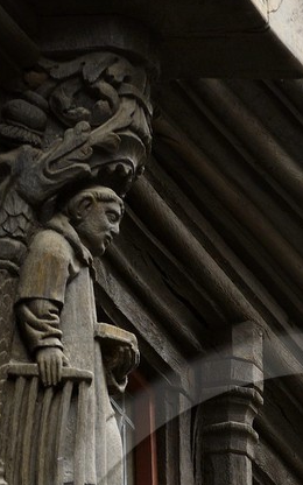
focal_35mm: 784
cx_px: 343
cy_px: 695
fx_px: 10358
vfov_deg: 2.7
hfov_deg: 1.7
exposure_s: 1/160
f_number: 8
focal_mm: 200
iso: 400
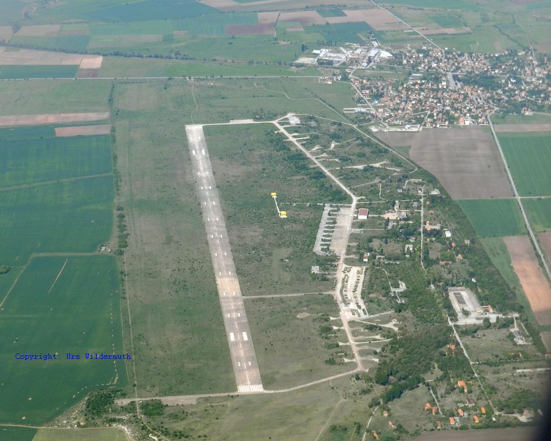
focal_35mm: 105
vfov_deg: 14.7
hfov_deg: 18.3
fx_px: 1713
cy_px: 222
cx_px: 293
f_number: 4.6
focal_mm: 17.7
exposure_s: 1/400
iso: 160
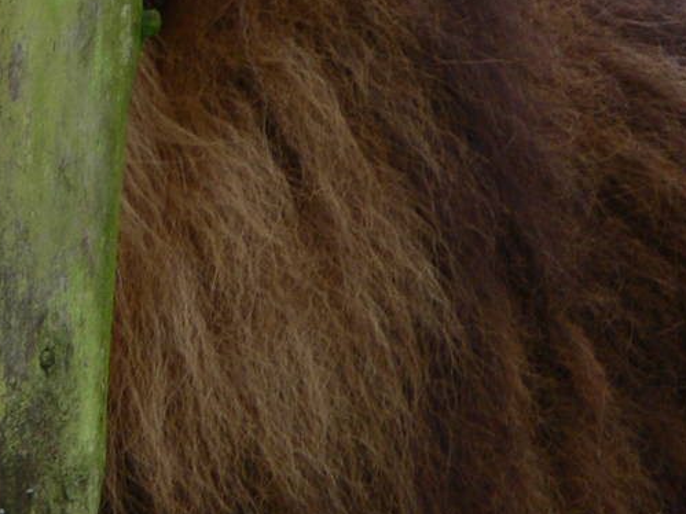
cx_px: -308
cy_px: -63
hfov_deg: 1.5
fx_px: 26707
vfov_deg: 1.1
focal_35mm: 1348
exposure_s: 1/60
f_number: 4
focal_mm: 88.8
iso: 80
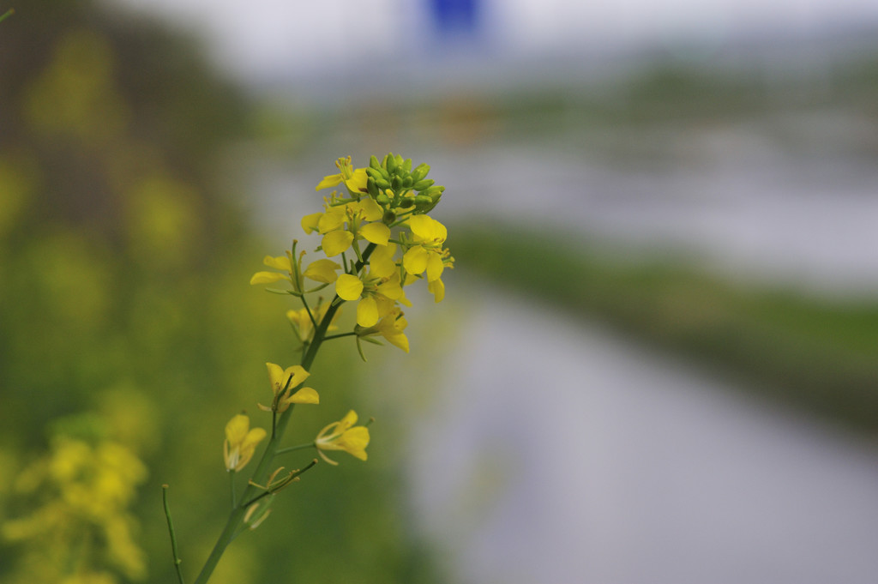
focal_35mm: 100
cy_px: 292
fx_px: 2437
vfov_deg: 13.7
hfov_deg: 20.4
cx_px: 439
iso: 1250
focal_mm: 100
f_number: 9
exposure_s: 1/500
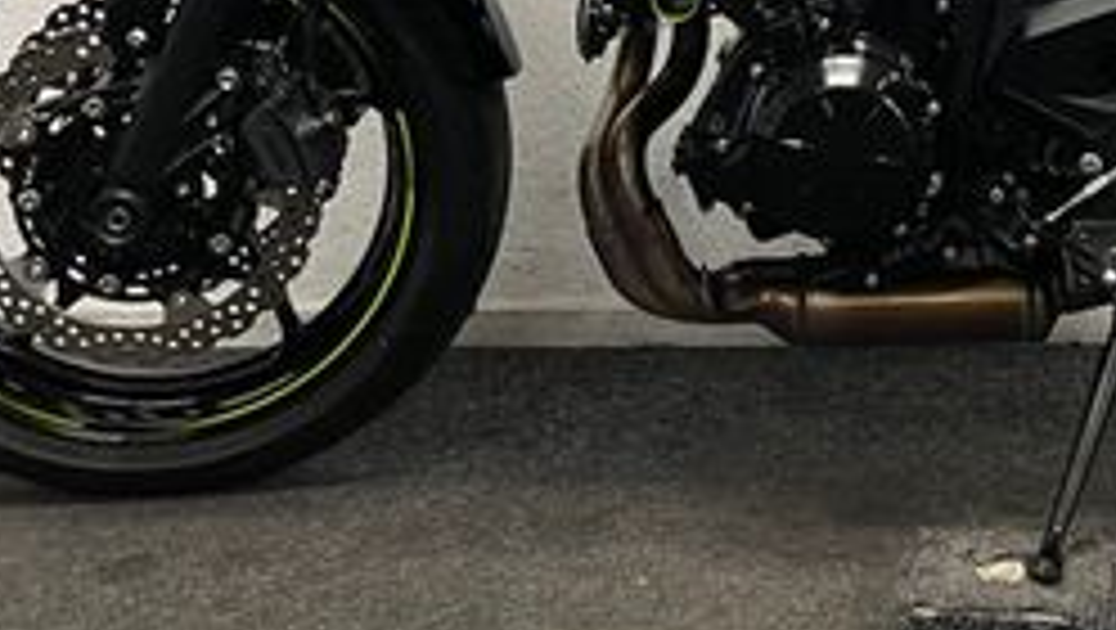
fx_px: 2162
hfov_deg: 28.0
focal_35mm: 73
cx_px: 972
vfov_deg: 15.5
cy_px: -266
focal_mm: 5.1
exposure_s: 1/50
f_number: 1.6
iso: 80
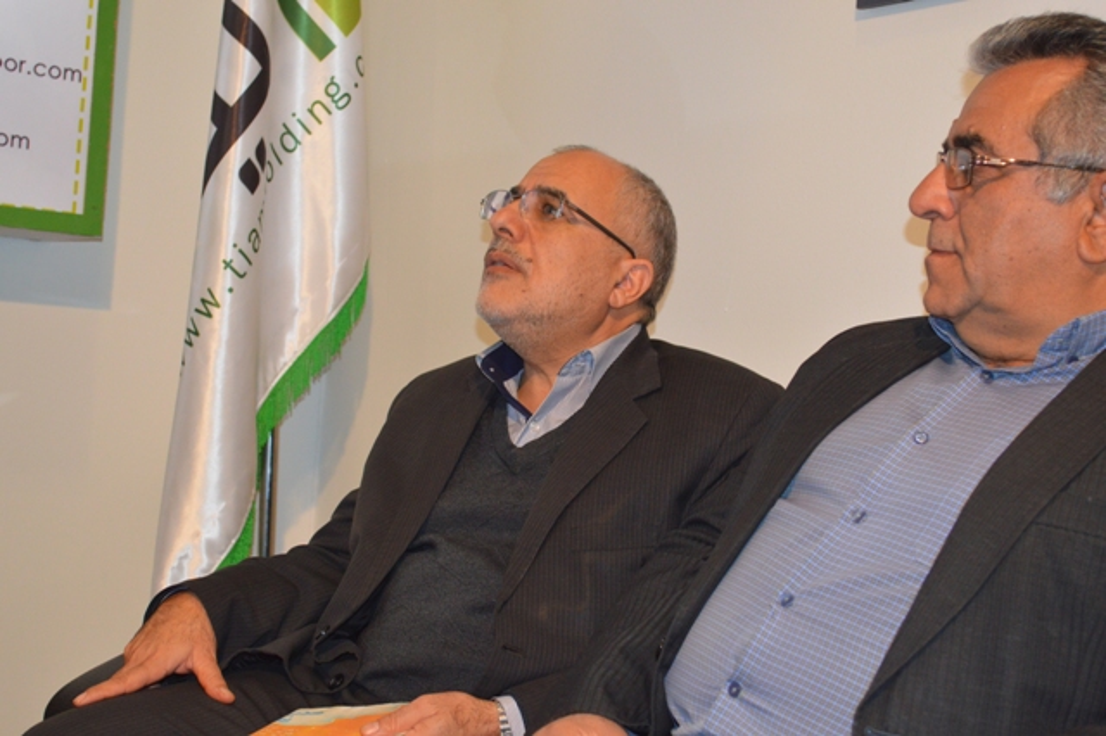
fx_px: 1842
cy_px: 368
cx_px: 553
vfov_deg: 22.6
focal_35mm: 60
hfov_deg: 33.4
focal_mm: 40
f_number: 5.3
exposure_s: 1/60
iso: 1250
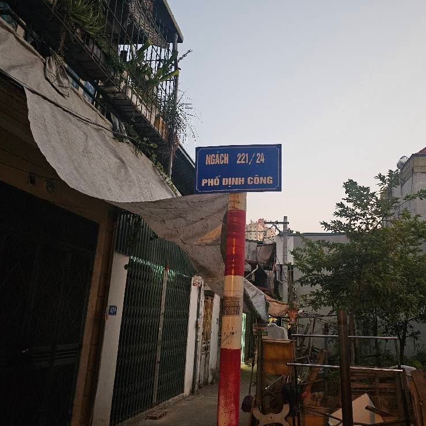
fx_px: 390
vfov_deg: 57.3
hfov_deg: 57.0
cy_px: 207
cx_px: 249
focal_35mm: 28
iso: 640
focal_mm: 6.3
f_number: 1.7
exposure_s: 1/33
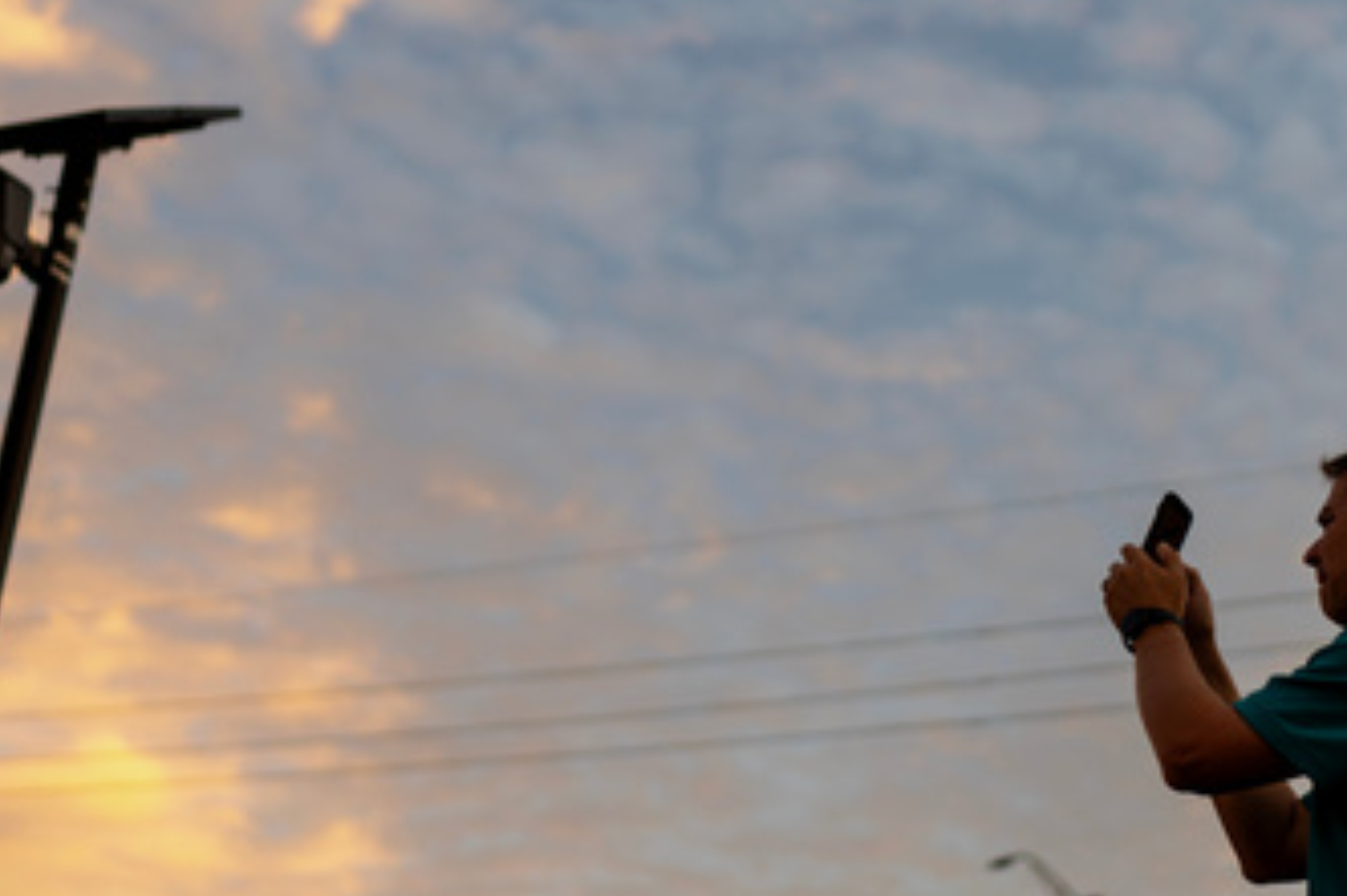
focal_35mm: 54
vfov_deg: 24.9
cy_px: 274
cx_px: 767
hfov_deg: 36.8
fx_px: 2019
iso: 100
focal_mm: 35
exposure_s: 1/80
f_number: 1.4
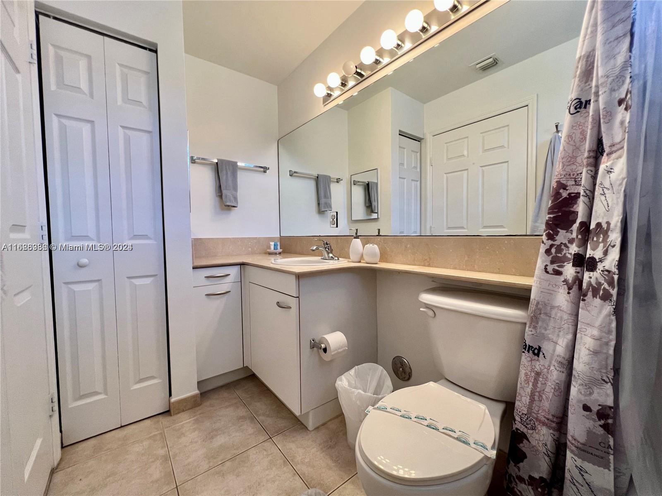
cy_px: 248
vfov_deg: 89.9
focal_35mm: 13
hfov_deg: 106.2
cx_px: 331
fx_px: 249
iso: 200
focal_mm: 1.57
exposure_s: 1/120
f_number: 1.8
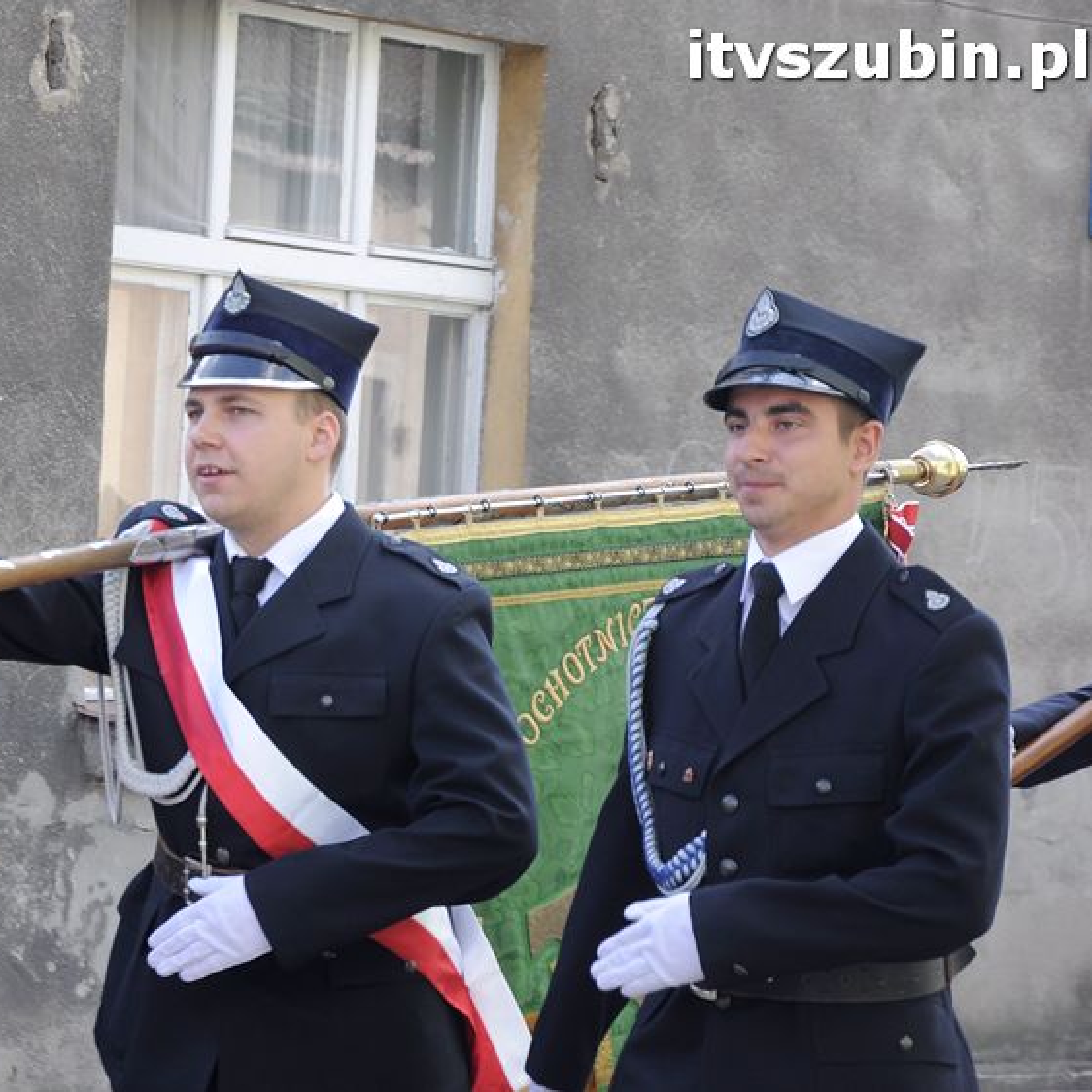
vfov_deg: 11.3
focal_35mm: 154
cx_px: 299
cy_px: 545
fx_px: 5496
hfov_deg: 11.3
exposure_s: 1/250
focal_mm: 80
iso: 400
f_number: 5.3
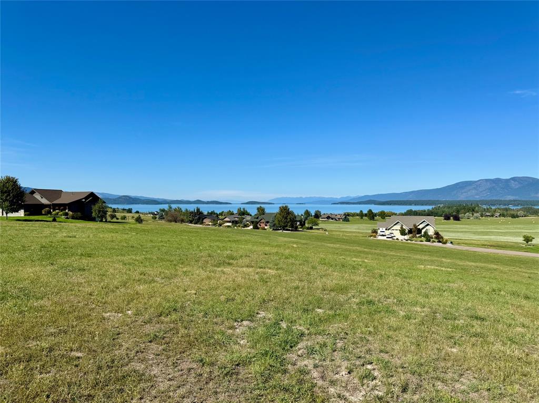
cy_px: 202
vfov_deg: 56.8
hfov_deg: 71.6
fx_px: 374
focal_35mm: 24
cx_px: 270
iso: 80
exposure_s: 1/6410
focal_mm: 6.76
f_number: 1.78
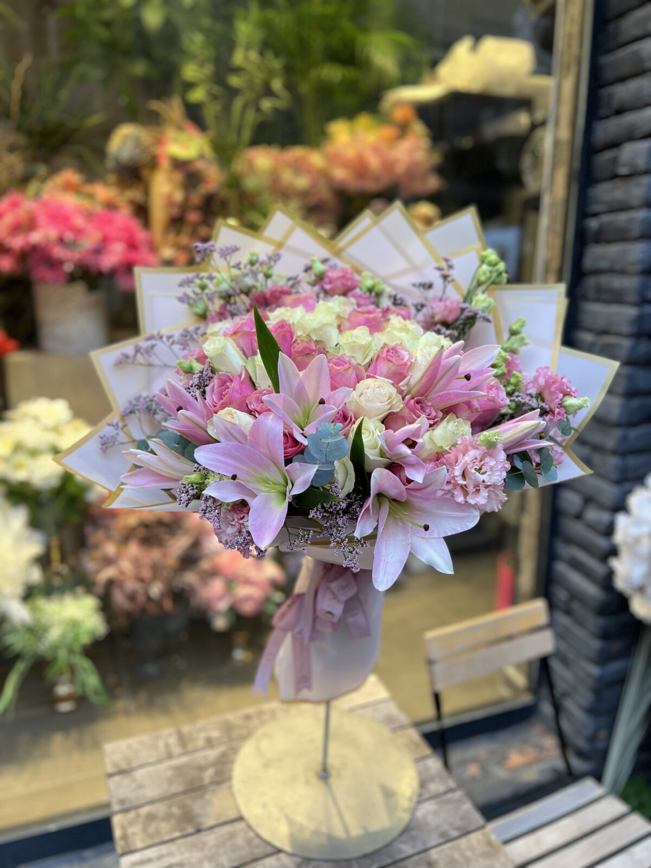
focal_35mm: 26
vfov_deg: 67.3
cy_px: 434
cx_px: 326
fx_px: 652
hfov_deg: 53.1
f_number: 1.5
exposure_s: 1/100
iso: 64
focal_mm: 5.7
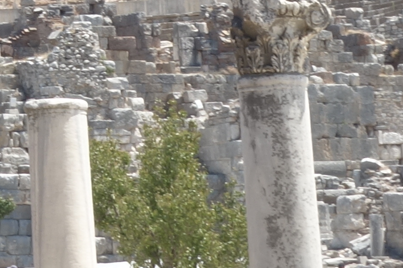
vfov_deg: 5.3
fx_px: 2776
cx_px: -371
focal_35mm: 248
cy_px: -430
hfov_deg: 8.0
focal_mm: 15.45
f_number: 11
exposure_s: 1/60
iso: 125
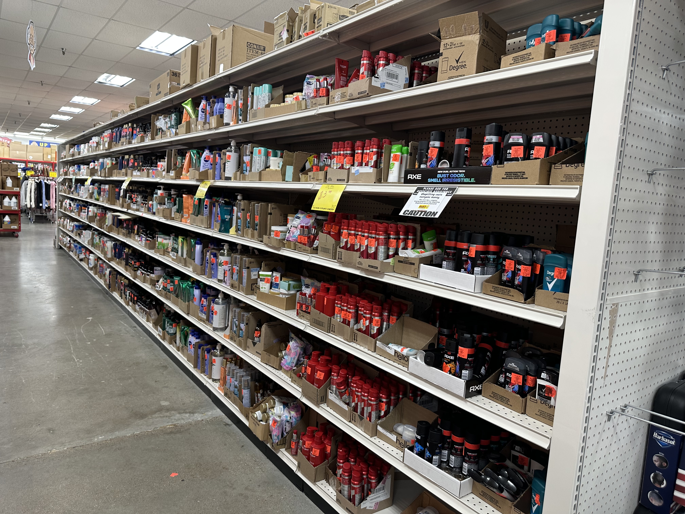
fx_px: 475
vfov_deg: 56.8
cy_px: 257
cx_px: 342
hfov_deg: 71.6
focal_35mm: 24
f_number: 1.78
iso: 125
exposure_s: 1/60
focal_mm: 6.86
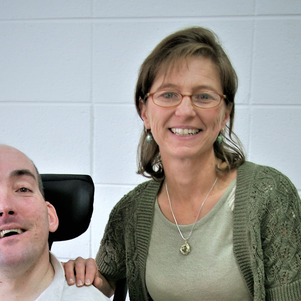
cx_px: 130
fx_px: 549
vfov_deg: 29.7
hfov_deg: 30.6
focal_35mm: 56
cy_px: 257
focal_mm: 23
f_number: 4
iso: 200
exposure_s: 1/30
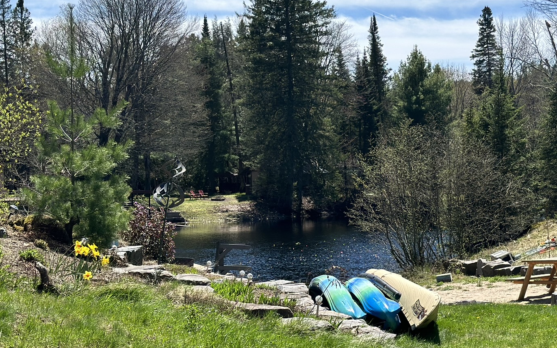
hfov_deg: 27.1
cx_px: 271
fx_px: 1154
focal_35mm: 76
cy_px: 202
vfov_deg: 17.2
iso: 100
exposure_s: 1/3597
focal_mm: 6.86
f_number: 1.78
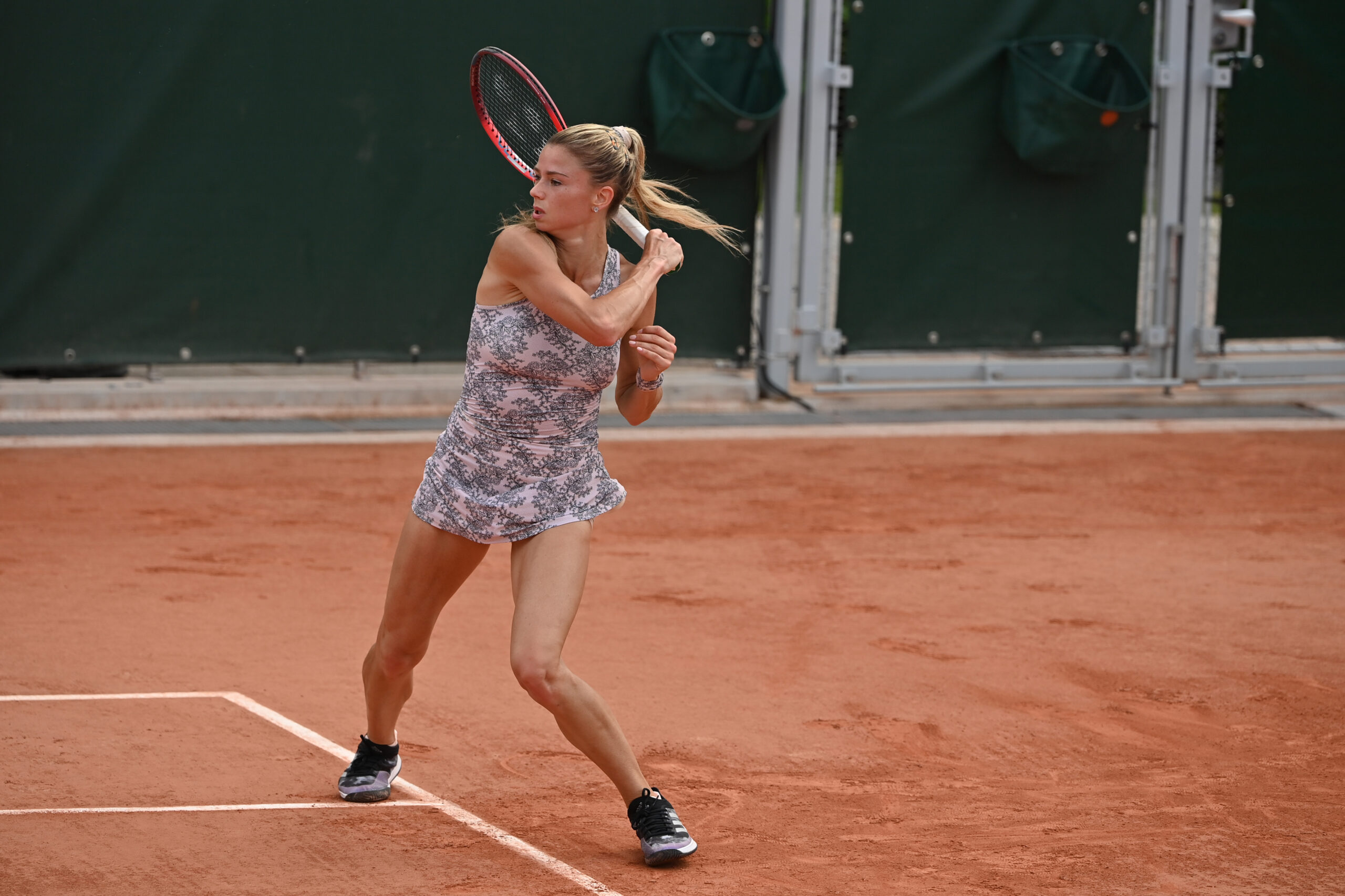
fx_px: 7846
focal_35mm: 210
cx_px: 672
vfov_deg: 6.5
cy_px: 448
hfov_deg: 9.8
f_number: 4
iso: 200
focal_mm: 210
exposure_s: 1/1600
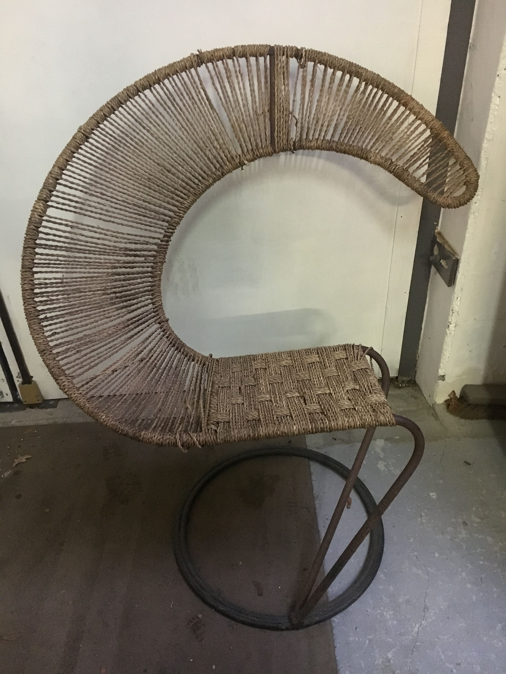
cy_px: 337
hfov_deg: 48.2
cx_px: 253
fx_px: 565
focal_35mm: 29
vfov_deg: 61.7
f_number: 2.2
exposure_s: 1/17
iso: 400
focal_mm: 4.15
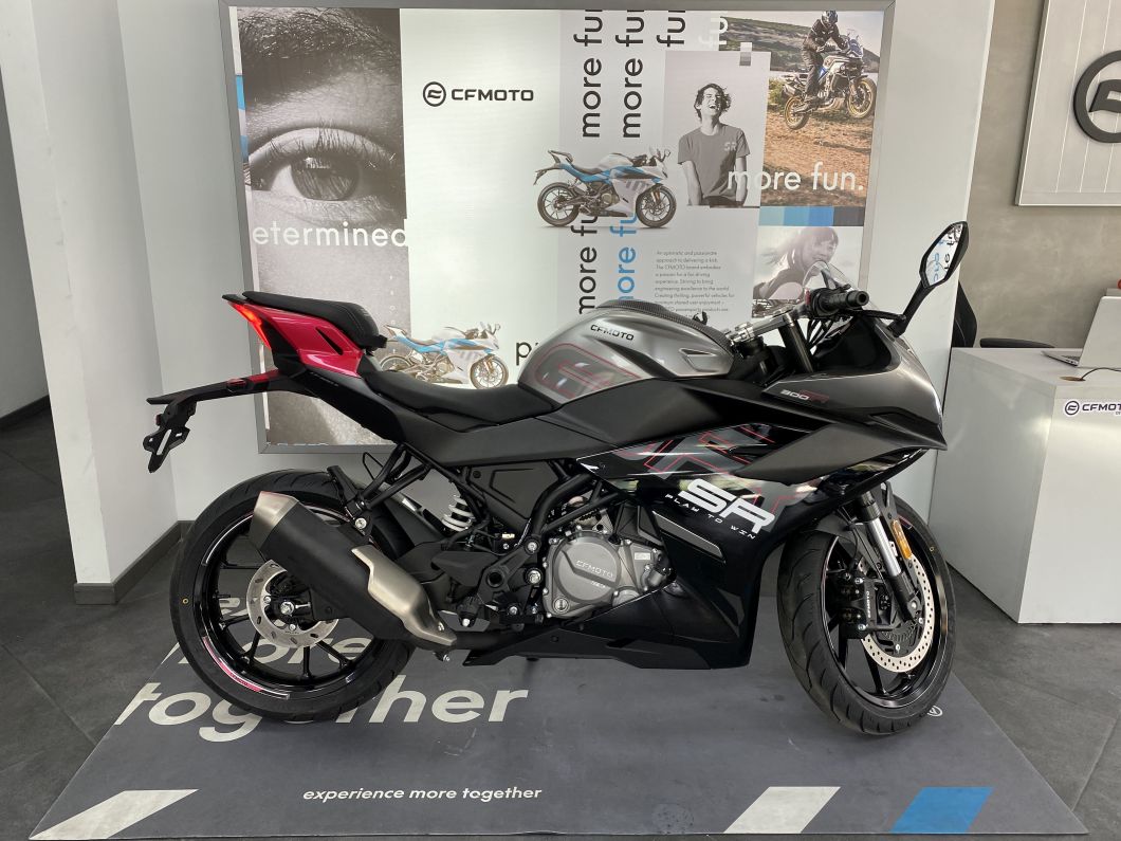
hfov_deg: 67.3
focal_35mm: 26
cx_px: 560
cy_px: 420
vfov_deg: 53.1
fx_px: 842
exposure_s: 1/100
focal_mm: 4.25
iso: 64
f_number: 1.8
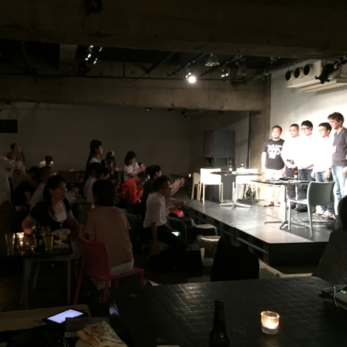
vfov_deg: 47.2
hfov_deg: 46.7
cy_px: 170
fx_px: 397
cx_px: 124
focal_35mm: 35
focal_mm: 4.15
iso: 500
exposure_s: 1/15
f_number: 2.2
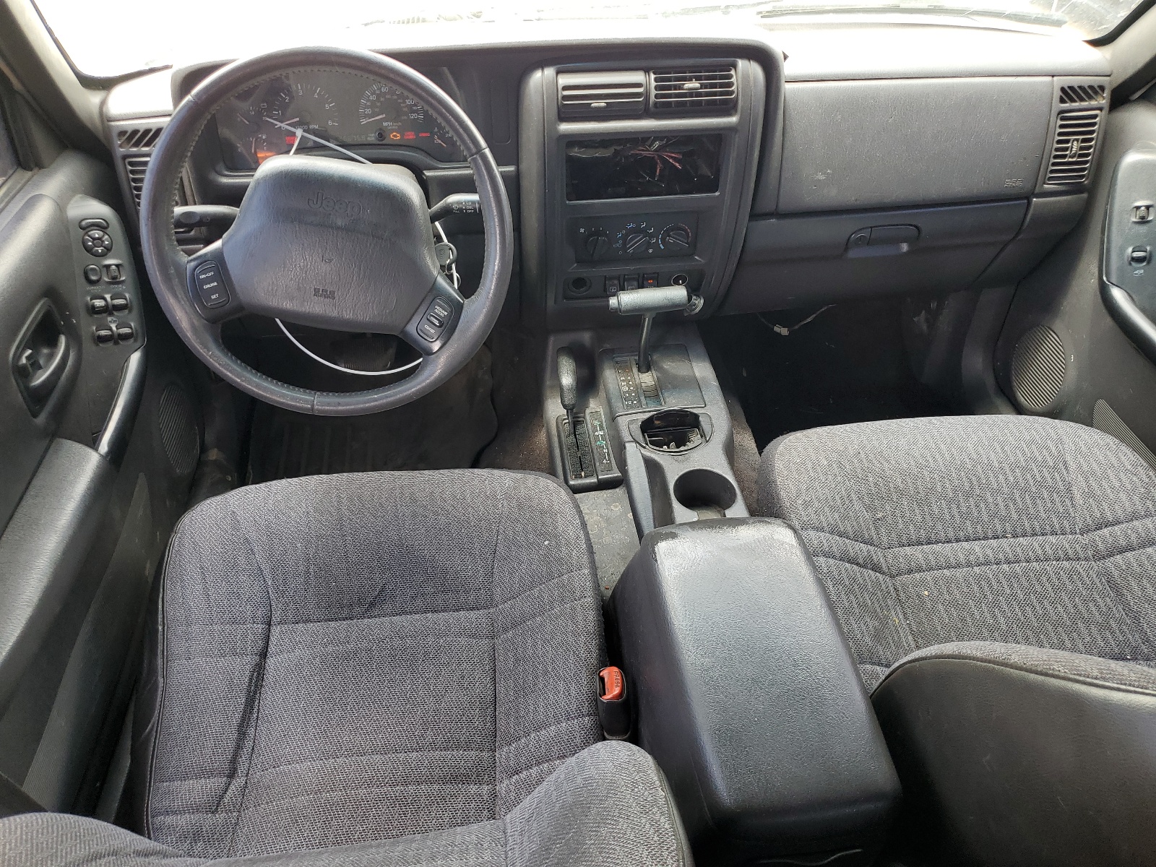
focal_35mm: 26
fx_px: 868
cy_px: 434
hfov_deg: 67.3
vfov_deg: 53.1
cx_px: 578
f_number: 1.5
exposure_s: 1/145
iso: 50
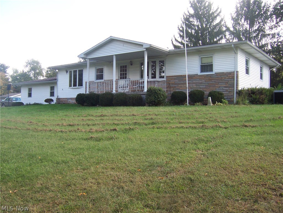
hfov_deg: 55.4
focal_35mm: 33
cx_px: 142
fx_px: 270
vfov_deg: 42.9
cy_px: 106
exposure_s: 1/180
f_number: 3.4
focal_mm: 5.5
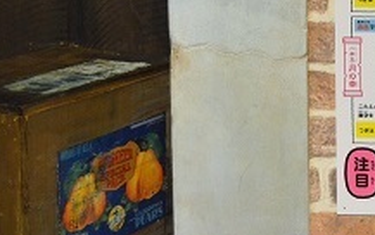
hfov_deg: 16.3
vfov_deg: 10.4
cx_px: 463
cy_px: -87
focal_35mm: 122
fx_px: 1252
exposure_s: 1/40
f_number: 4.5
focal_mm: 29
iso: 800
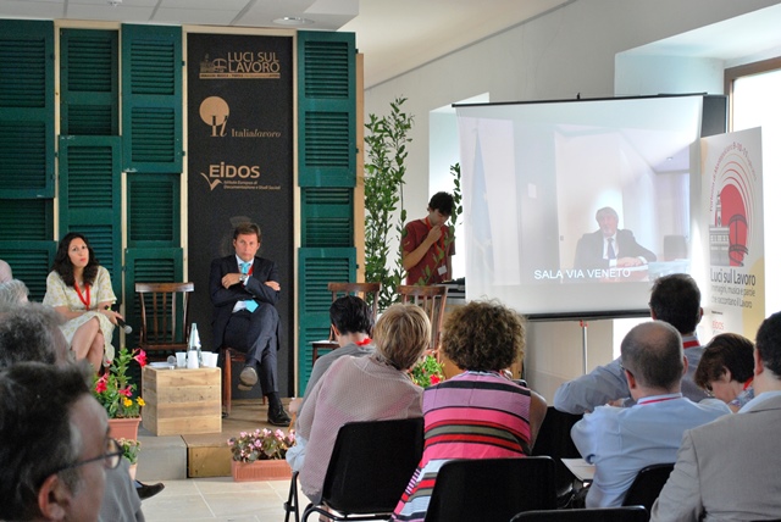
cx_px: 390
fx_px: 1303
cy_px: 261
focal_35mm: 60
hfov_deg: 33.4
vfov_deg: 22.7
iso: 400
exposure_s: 1/60
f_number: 5.3
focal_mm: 40
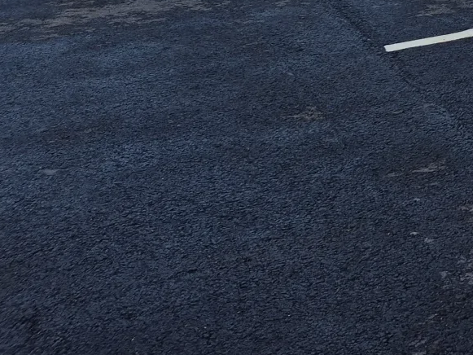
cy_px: -220
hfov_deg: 20.8
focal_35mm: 76
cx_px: 757
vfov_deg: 17.0
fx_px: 1039
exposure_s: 1/492
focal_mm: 5.4
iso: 25
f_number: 1.8
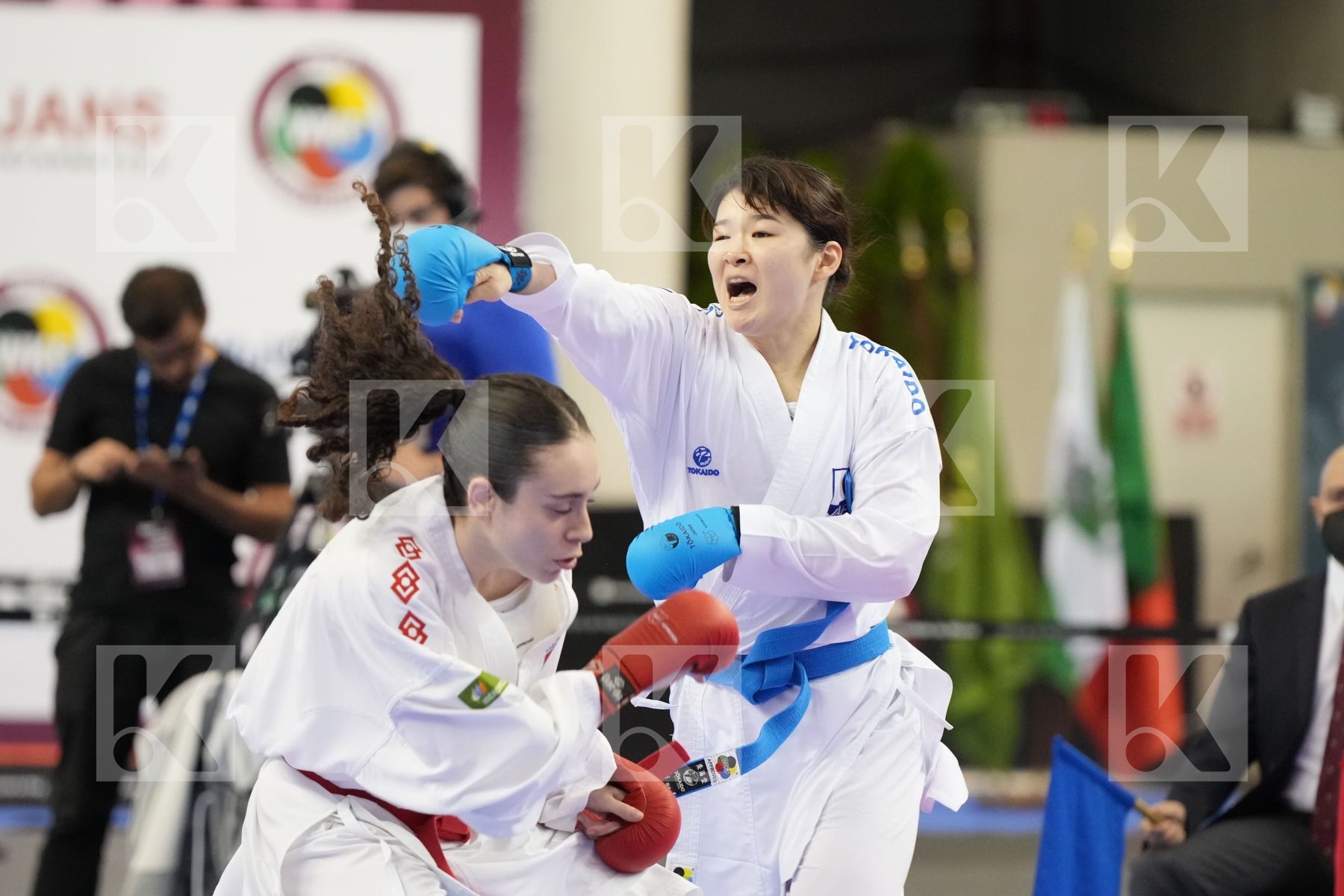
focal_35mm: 247
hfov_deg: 8.3
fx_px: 9221
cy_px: 448
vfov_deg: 5.6
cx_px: 672
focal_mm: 165
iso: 4000
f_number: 2.8
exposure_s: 1/1000
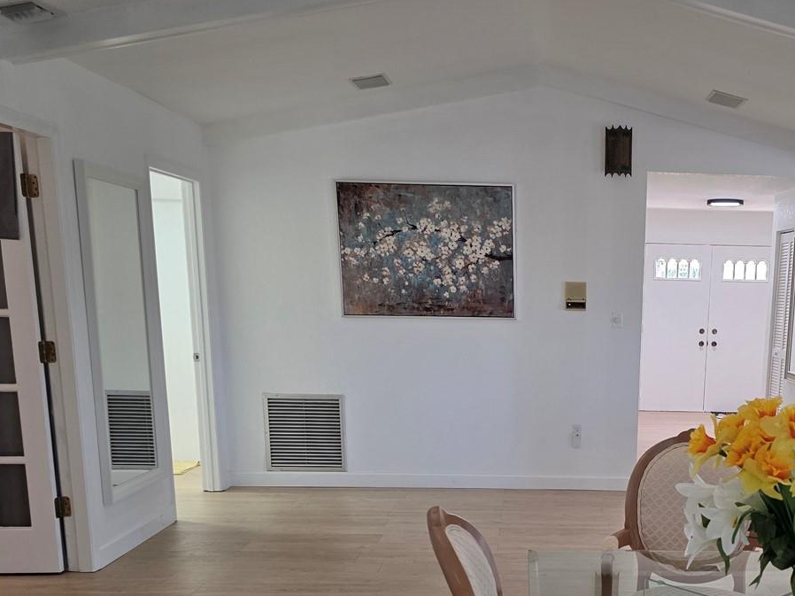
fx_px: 941
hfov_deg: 44.4
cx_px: 589
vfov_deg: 33.9
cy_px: 494
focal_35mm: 41
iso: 160
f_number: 1.7
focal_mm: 6.3
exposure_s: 1/120
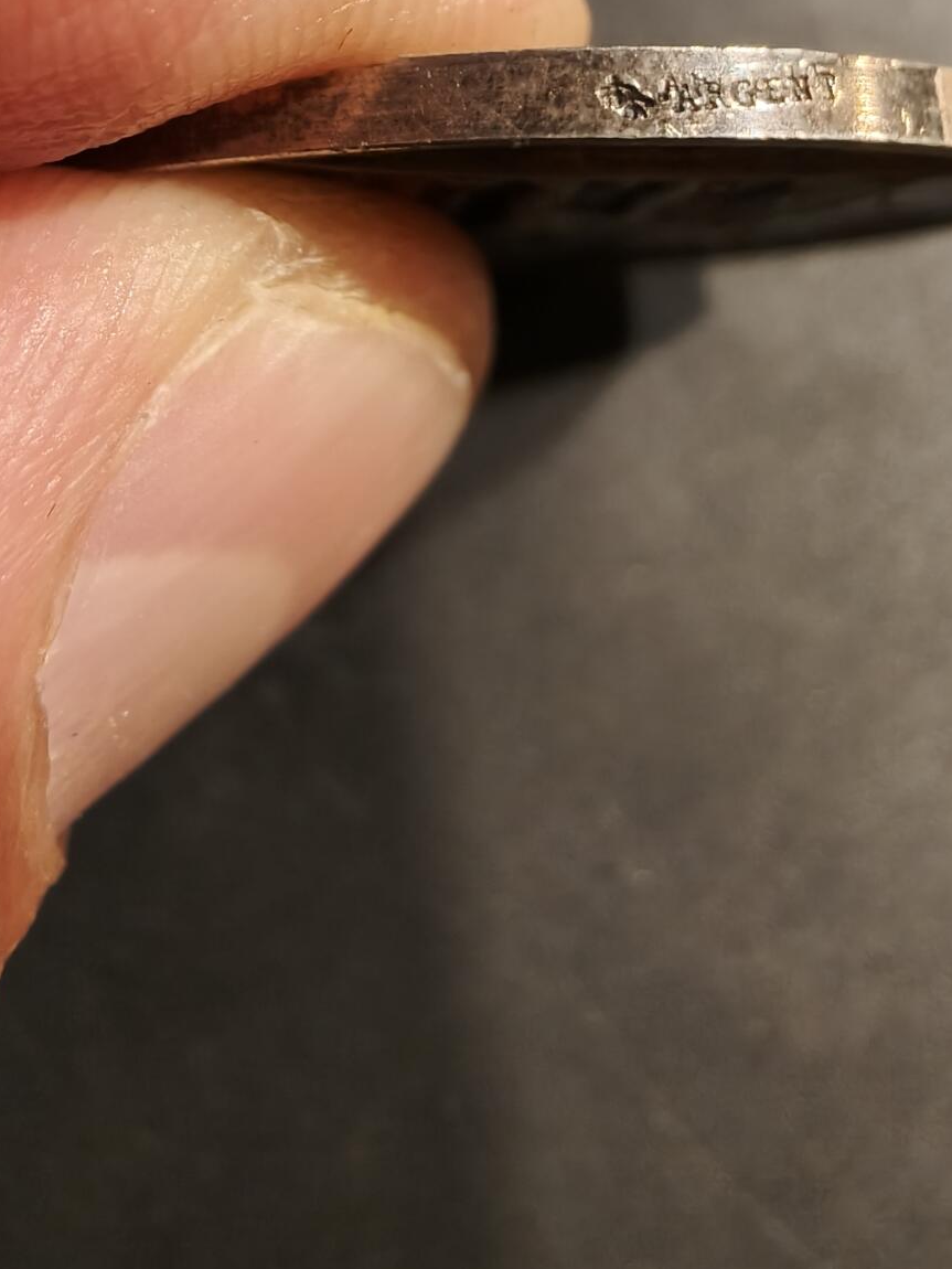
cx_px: 719
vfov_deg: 50.7
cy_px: 459
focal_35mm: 36
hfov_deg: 38.6
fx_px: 1320
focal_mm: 2.32
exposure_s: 1/72
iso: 200
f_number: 2
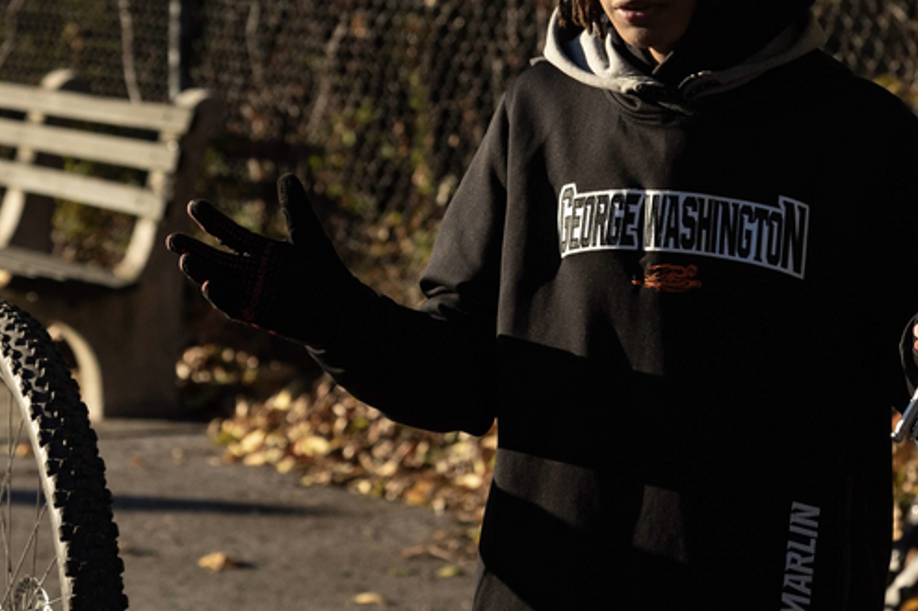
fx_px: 4333
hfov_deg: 12.1
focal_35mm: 170
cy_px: 214
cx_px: 502
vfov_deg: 8.1
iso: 640
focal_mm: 105
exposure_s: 1/1250
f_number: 7.1
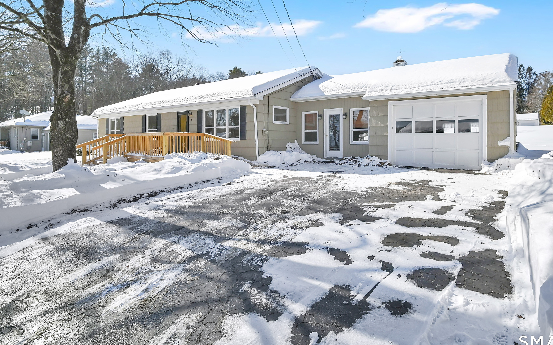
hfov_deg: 87.9
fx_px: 286
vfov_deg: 61.7
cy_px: 138
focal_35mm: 19
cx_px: 292
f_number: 8
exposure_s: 1/1600
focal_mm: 16
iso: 400
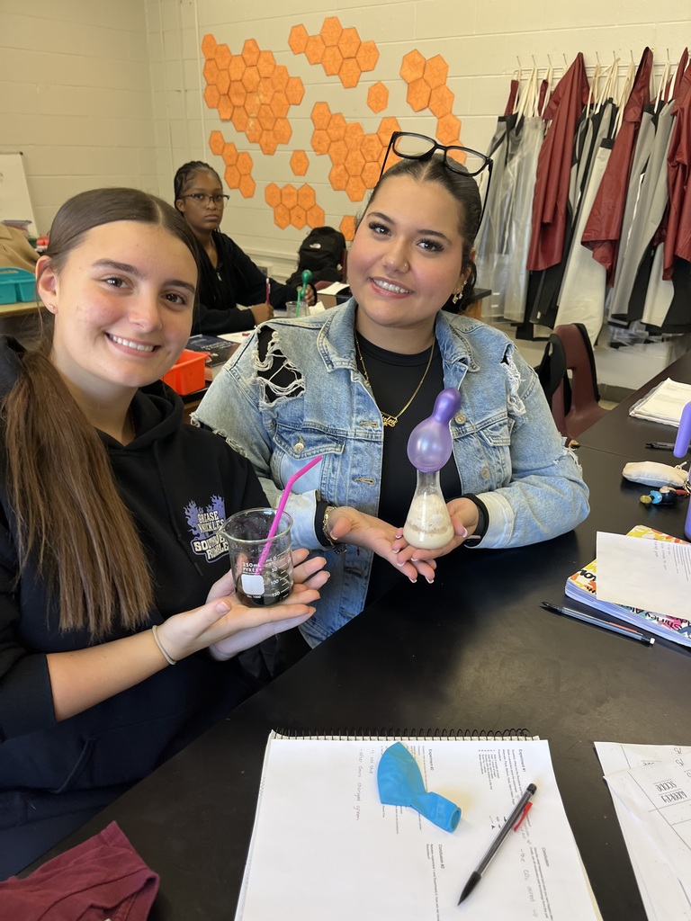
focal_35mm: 26
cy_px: 460
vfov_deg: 67.3
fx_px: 692
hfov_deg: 53.1
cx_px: 346
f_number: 1.6
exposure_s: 1/60
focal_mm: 5.1
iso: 64
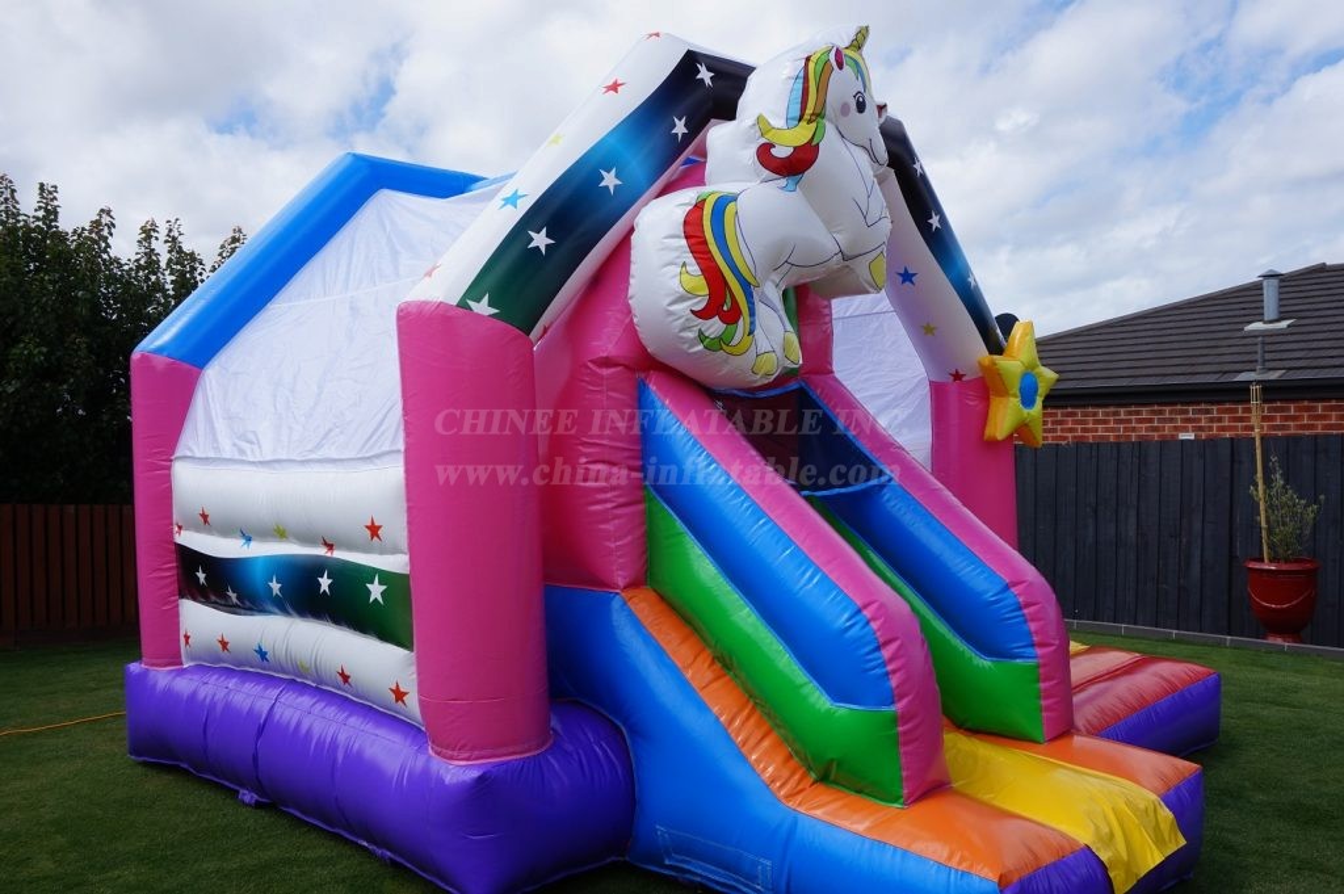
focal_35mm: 30
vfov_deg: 43.5
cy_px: 447
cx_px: 672
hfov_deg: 62.0
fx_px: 1119
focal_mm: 20
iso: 100
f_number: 14
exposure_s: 1/100
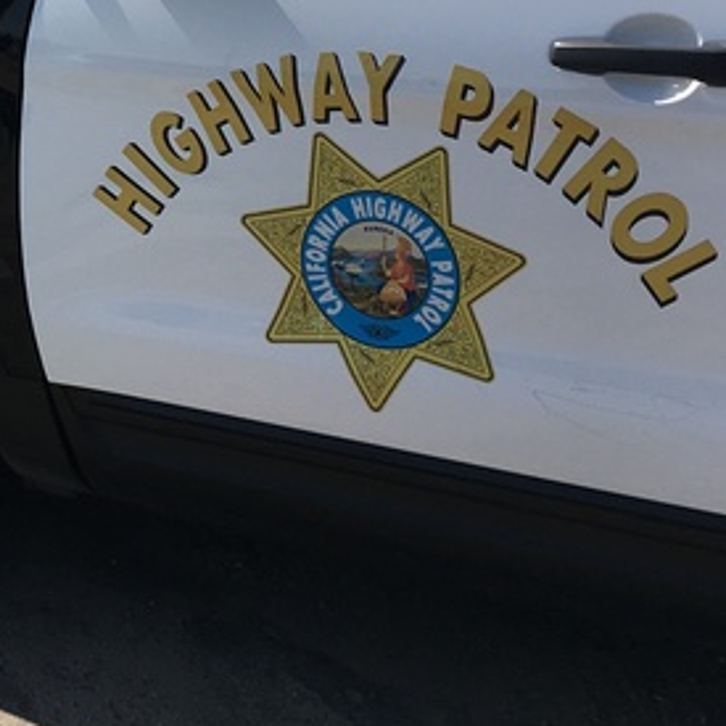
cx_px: -153
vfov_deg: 20.0
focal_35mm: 84
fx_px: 1993
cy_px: -17
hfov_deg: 19.4
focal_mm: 4.15
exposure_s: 1/2024
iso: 25
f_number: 2.2
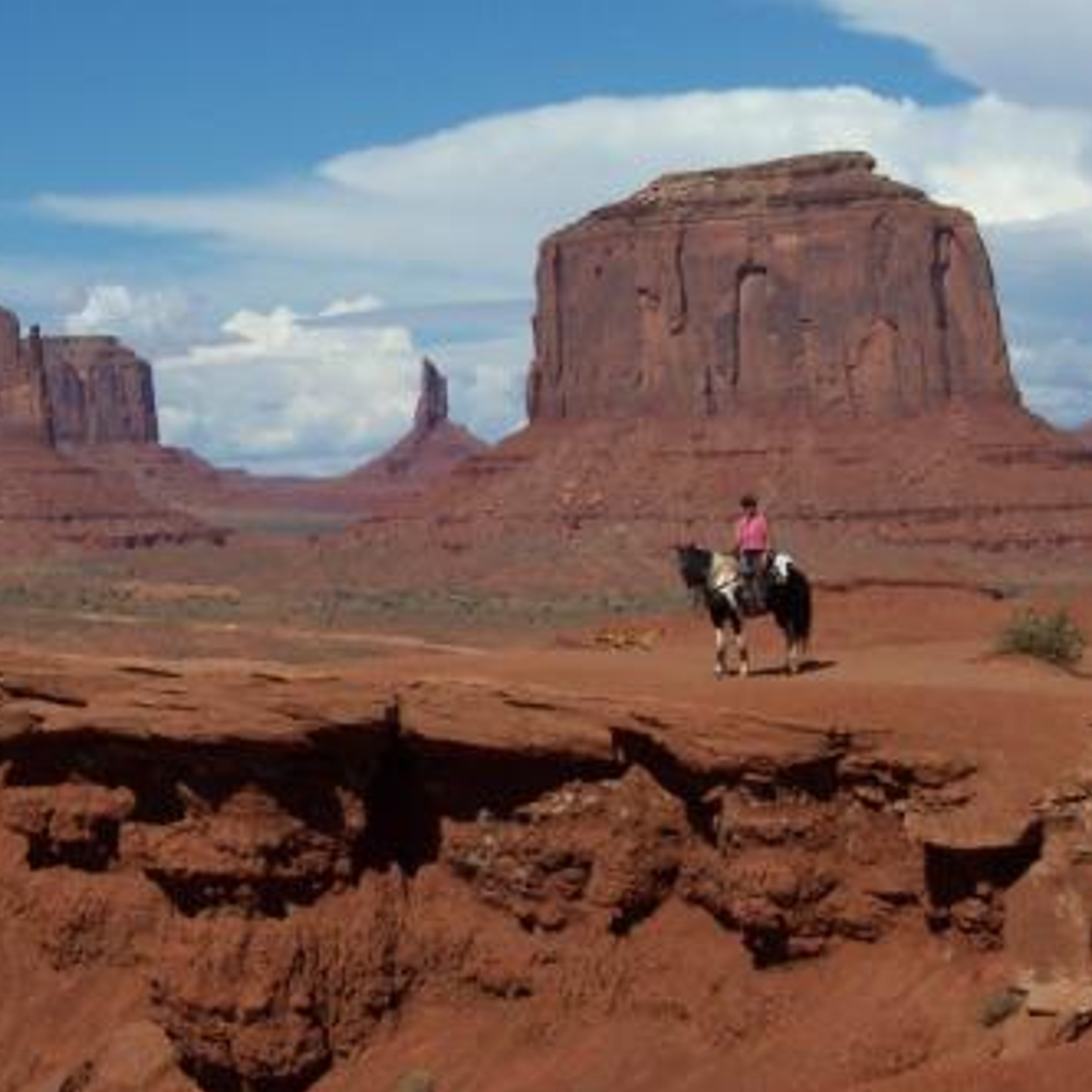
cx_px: 398
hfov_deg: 16.4
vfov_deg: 16.4
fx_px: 3783
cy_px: 549
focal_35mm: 106
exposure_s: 1/500
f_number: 8
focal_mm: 13.5
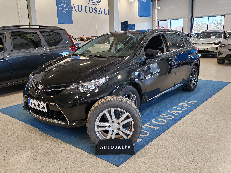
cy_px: 86
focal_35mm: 33
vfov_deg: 42.9
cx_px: 116
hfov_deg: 55.4
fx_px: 220
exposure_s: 1/100
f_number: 1.9
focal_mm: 6.12
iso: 125
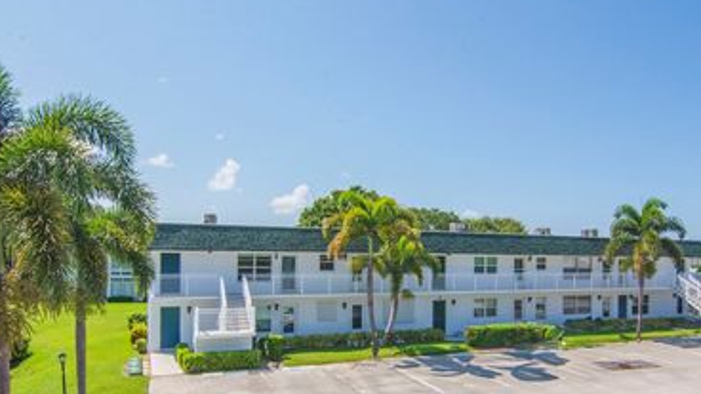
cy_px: 262
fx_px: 515
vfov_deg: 41.4
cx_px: 356
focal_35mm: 28
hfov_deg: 68.5
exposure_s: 1/250
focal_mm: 13
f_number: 16
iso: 320
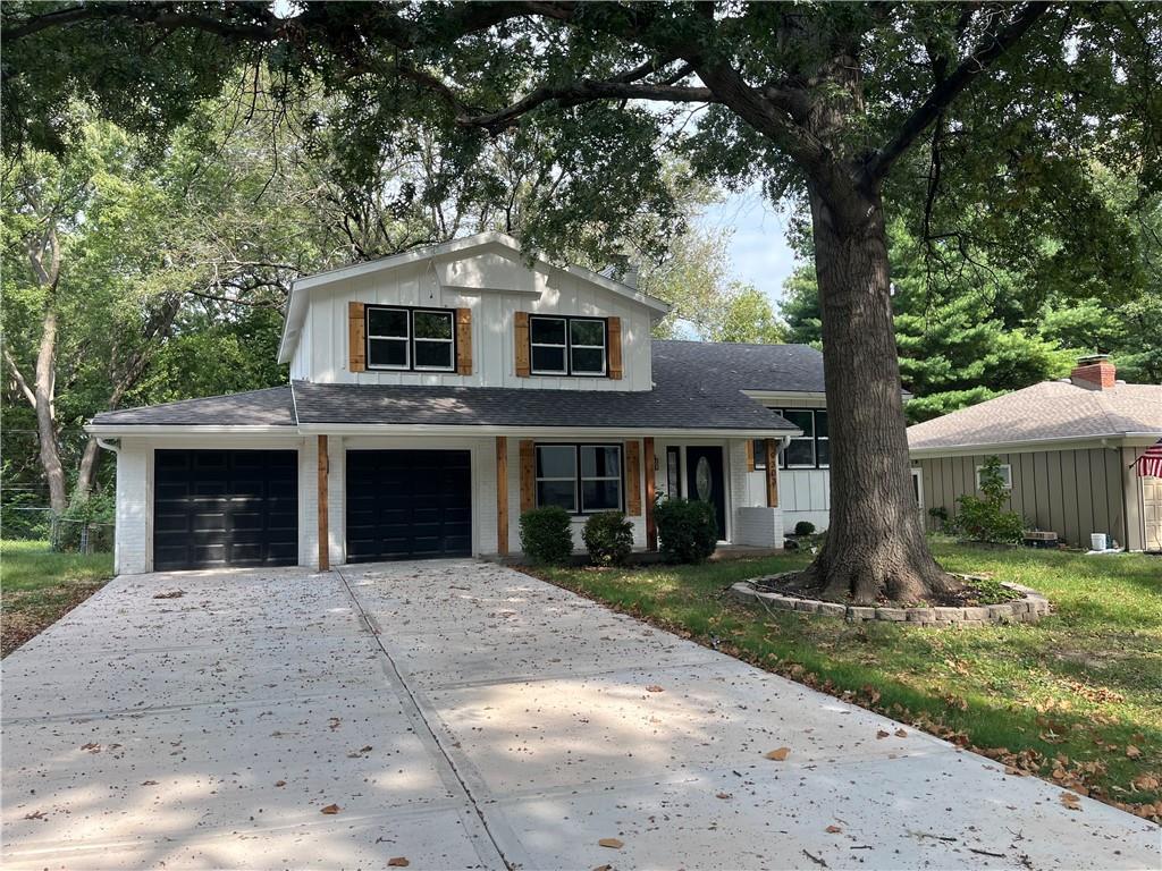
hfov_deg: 67.3
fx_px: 873
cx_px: 581
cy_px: 436
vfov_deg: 53.1
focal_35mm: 26
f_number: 1.6
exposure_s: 1/751
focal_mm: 5.1
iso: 50
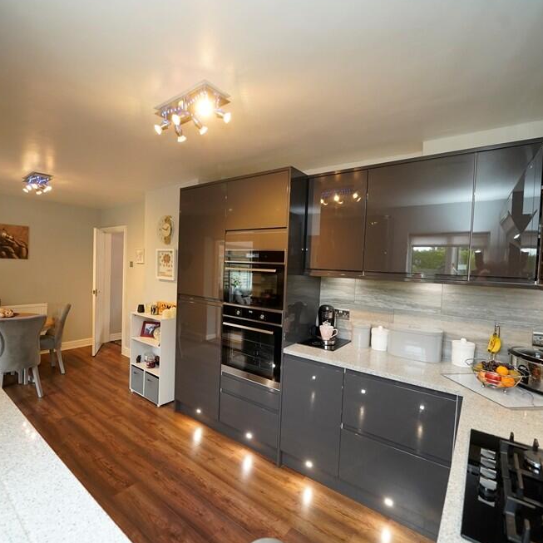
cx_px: 248
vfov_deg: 87.4
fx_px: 284
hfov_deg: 87.2
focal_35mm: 16
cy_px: 273
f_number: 4
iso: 2000
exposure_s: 1/160
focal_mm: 12
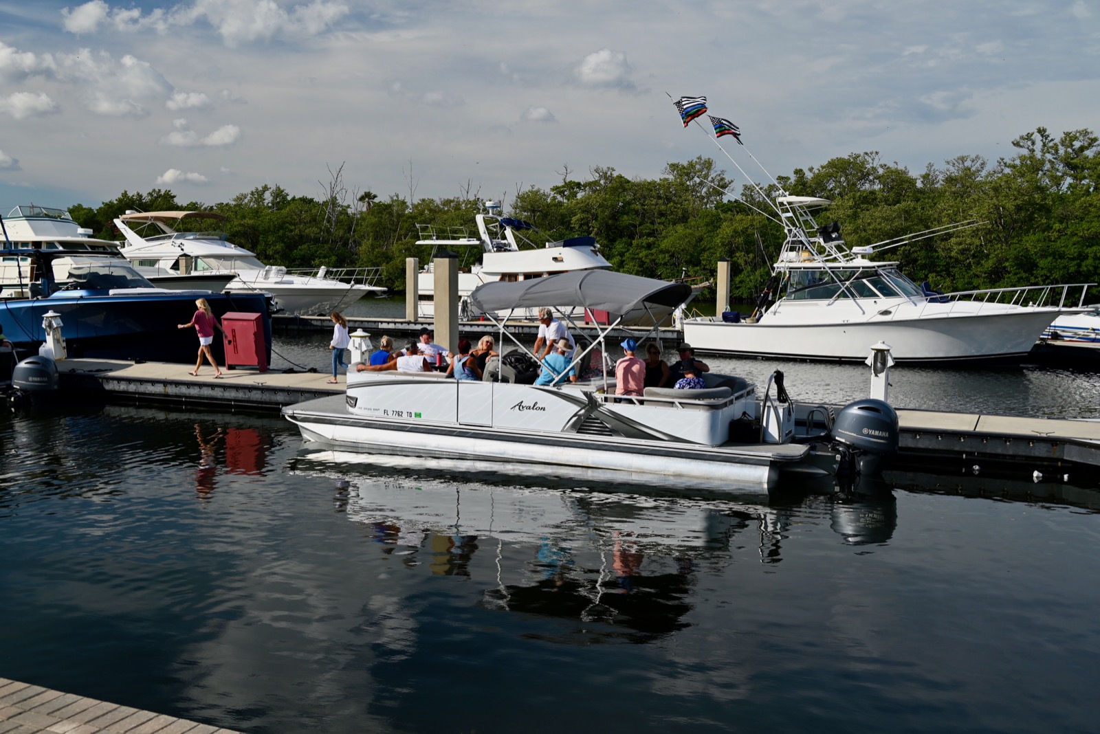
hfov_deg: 53.1
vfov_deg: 36.9
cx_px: 550
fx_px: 1100
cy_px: 367
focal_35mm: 36
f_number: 6.3
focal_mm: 36
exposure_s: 1/320
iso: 100
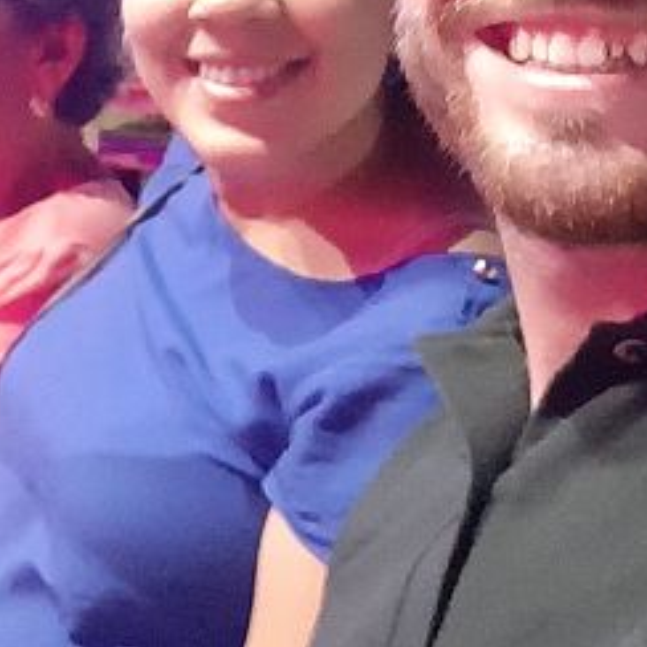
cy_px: 88
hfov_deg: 18.9
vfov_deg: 19.0
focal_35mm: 90
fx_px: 1903
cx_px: 40
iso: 2000
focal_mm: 3.75
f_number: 2
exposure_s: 1/8
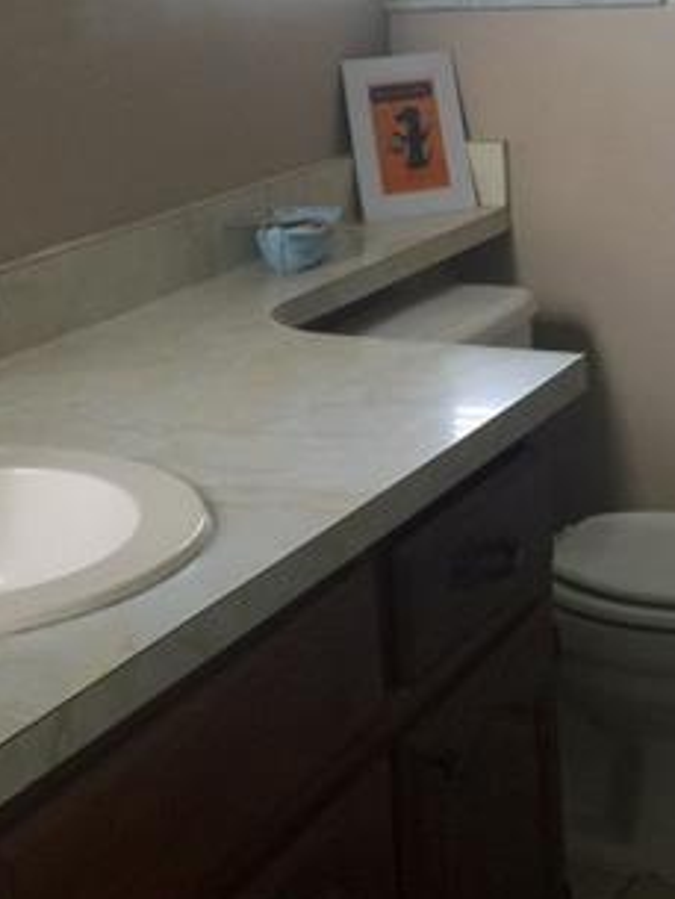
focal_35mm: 73
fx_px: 1897
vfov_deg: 26.3
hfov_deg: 20.1
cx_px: 203
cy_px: 230
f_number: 2.2
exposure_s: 1/15
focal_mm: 4.15
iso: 40
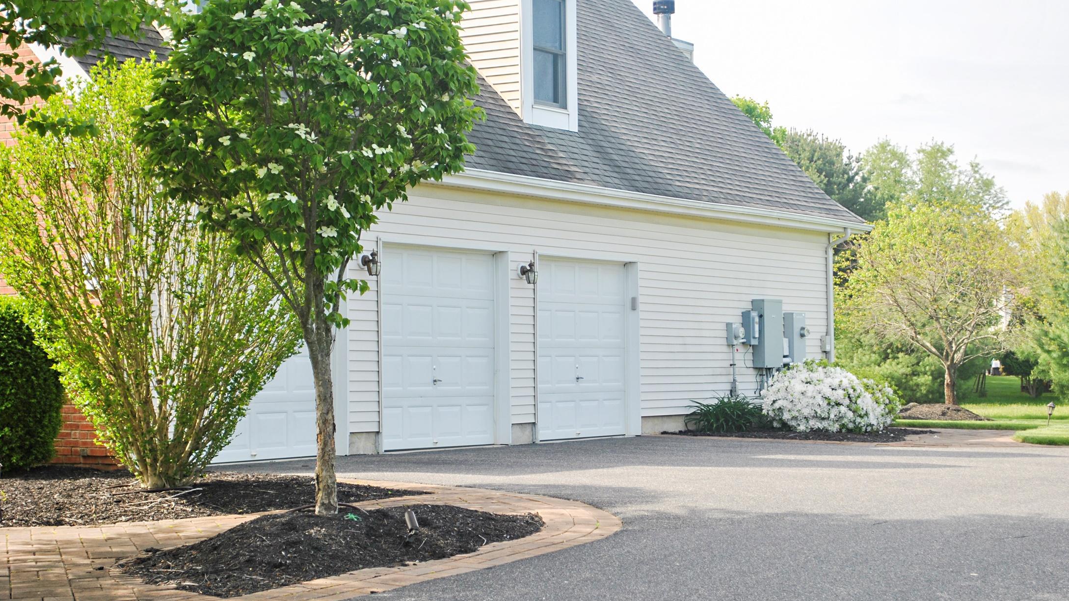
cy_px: 291
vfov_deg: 16.9
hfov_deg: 29.5
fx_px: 2028
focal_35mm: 72
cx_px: 536
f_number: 6.3
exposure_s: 1/200
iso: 100
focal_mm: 45
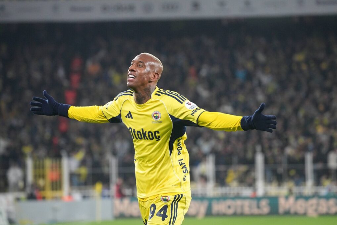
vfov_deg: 4.7
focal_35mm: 290
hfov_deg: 7.1
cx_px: 169
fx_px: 2715
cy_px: 113
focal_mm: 288
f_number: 6.3
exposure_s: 1/800
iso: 8000
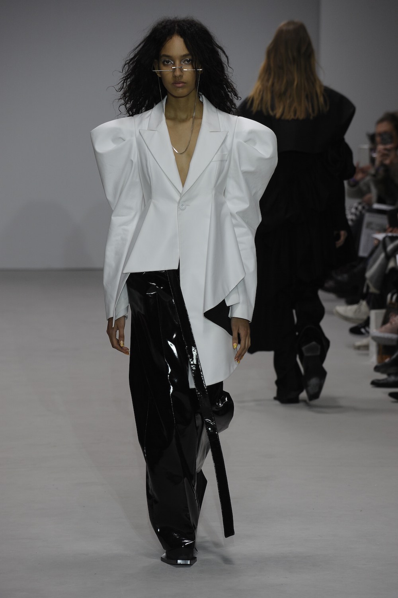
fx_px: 3321
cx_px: 199
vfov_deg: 10.3
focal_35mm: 200
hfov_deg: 6.9
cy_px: 299
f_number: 5.6
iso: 1000
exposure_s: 1/500
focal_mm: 200
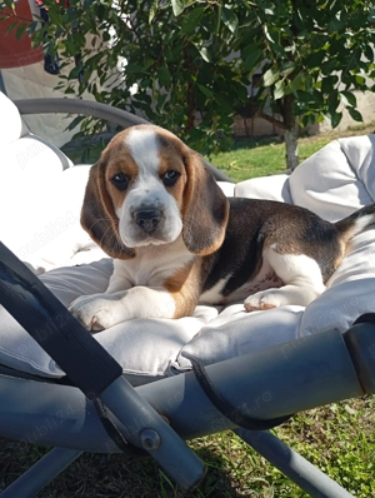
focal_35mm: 28
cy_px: 249
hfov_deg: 49.9
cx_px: 188
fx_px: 403
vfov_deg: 63.4
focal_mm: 4.27
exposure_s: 1/404
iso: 100
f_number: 1.8
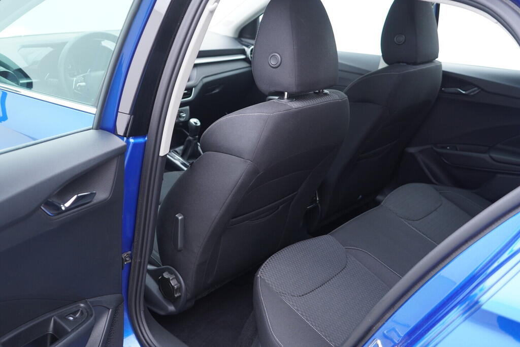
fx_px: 520
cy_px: 174
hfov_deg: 53.1
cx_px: 260
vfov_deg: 36.9
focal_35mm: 36
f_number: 2.8
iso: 320
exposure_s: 1/40
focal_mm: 24
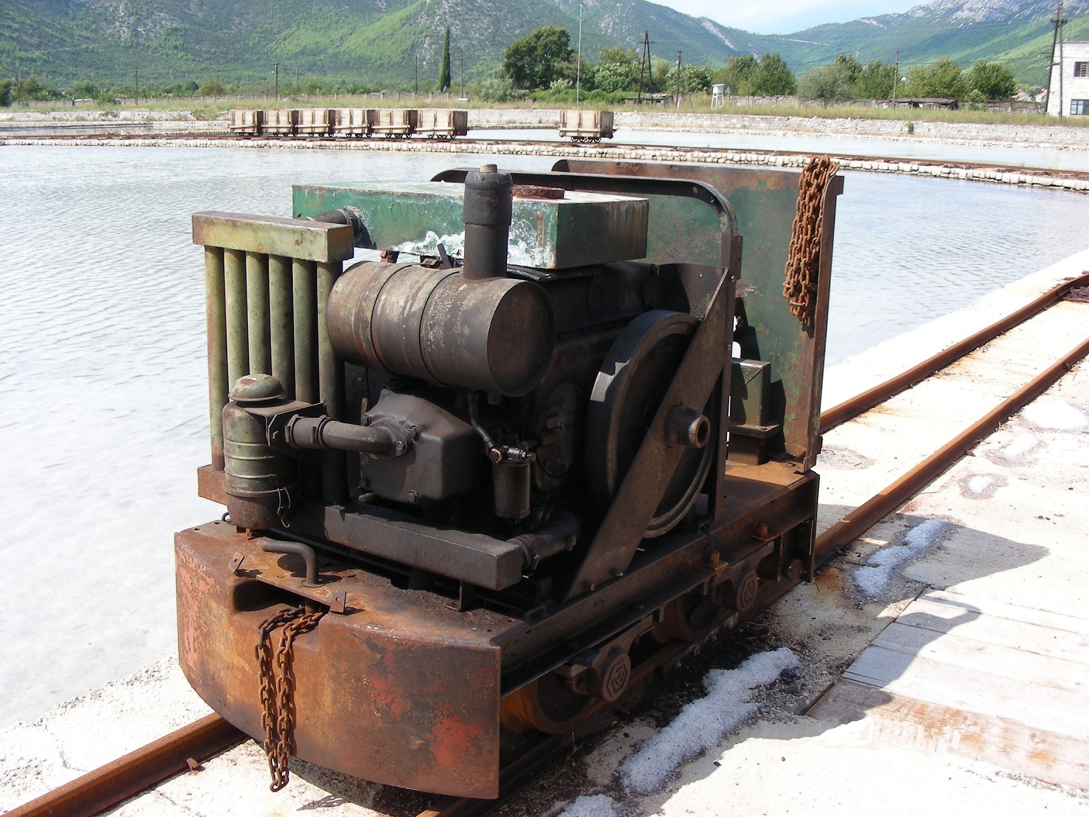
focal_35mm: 38
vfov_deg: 37.7
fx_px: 1195
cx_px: 544
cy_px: 408
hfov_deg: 49.0
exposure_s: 1/254
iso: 50
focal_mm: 6.3
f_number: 4
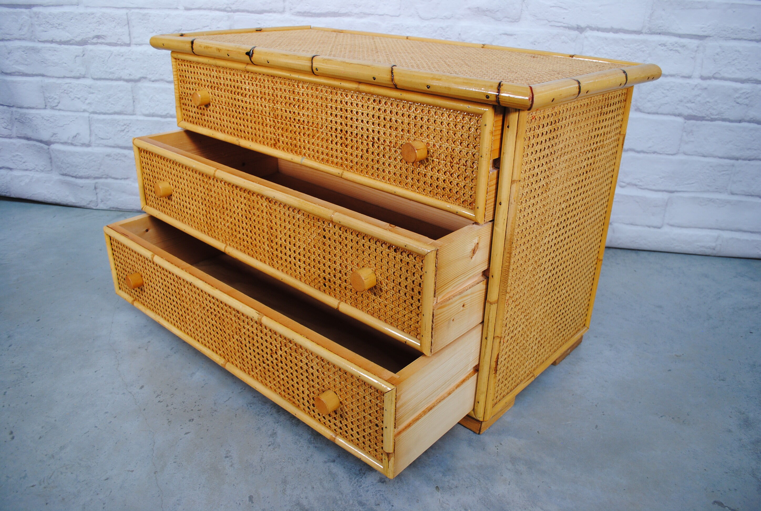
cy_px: 256
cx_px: 380
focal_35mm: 27
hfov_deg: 67.3
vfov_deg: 48.1
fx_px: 572
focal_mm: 18
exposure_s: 1/80
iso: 200
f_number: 4.5
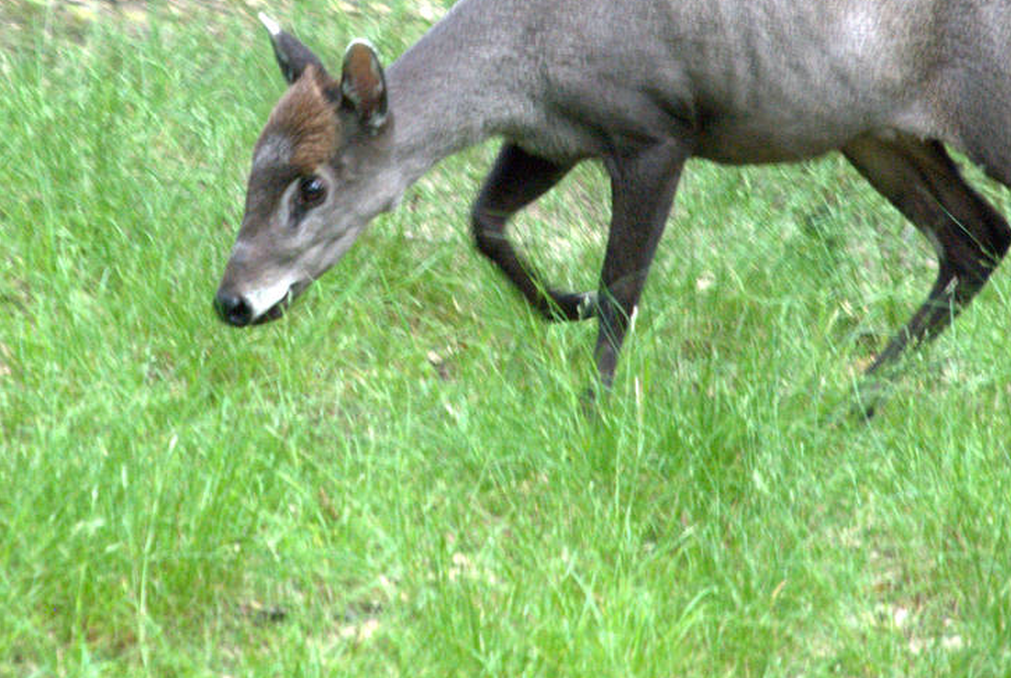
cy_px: 35
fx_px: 18621
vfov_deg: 2.1
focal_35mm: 662
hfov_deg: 3.1
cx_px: 390
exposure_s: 1/100
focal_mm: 200
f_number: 6.3
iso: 800
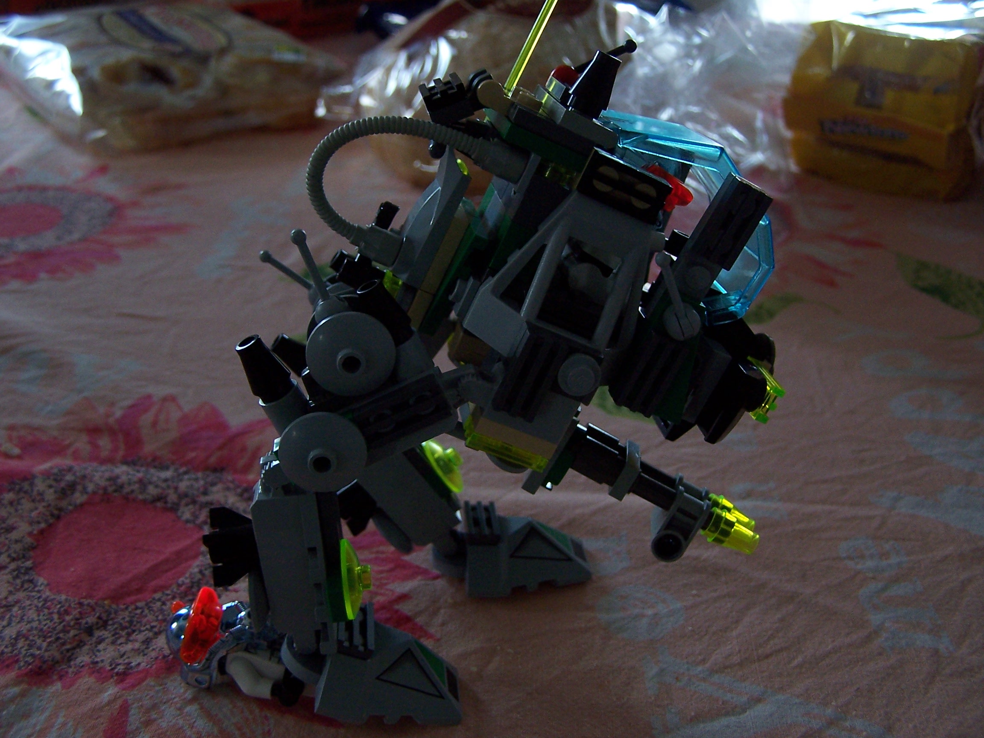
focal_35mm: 38
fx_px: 1080
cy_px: 369
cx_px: 492
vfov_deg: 37.7
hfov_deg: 49.0
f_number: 2.8
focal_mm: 6.3
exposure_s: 1/8
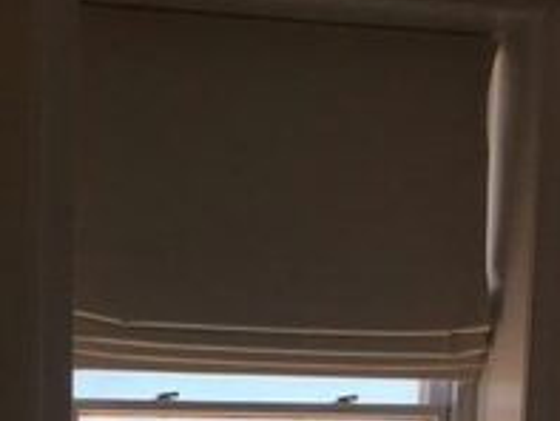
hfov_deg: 18.9
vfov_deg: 13.4
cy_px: 678
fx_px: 1667
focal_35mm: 103
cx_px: 105
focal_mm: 4.15
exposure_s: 1/938
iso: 25
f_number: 2.2
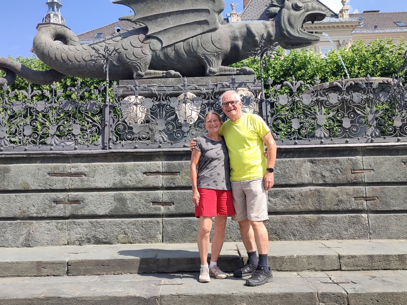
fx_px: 400
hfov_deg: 53.9
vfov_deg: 41.6
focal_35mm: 34
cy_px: 121
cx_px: 194
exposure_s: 1/418
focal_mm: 6.04
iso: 50
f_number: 1.9
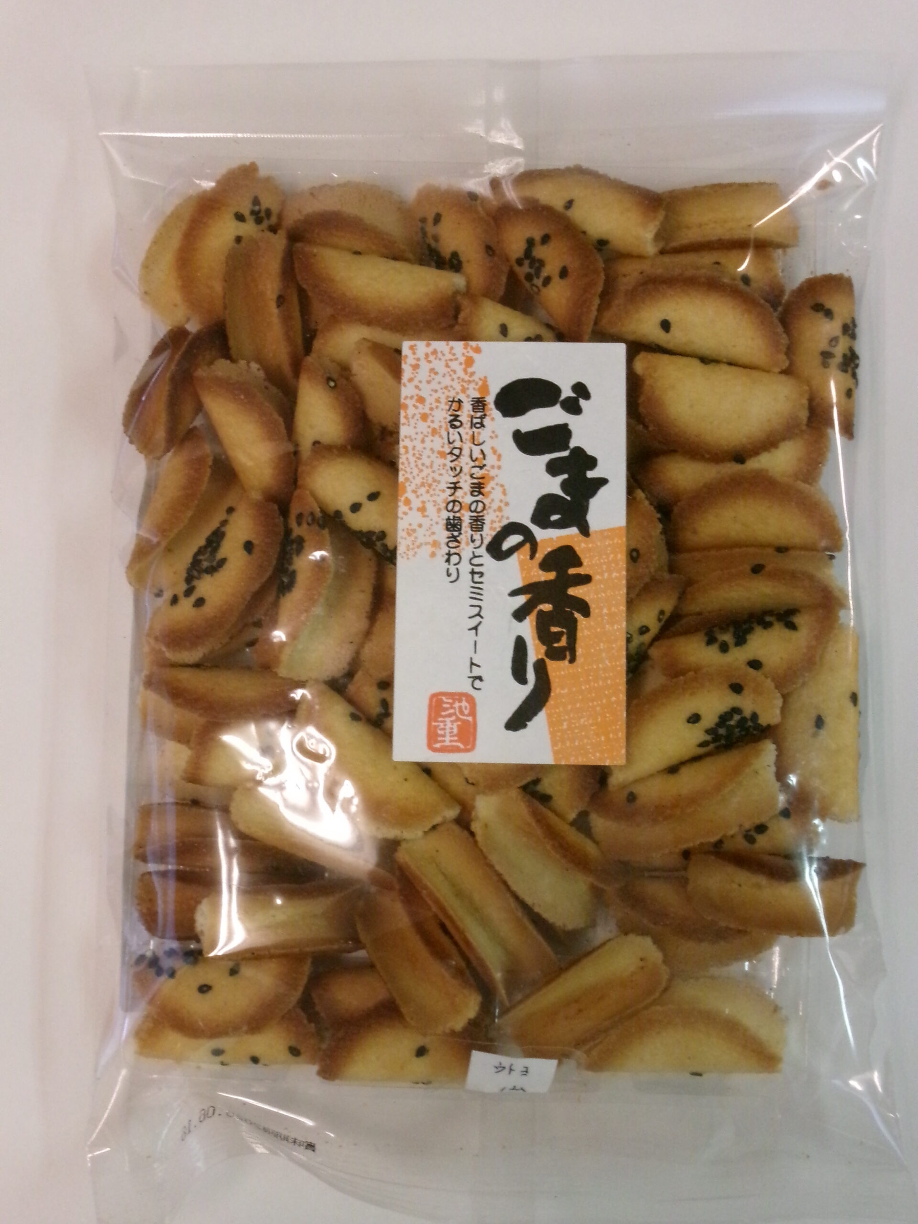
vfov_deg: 36.2
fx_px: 1874
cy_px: 612
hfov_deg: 27.5
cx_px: 459
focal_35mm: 53
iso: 800
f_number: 4.9
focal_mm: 9.5
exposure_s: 1/70
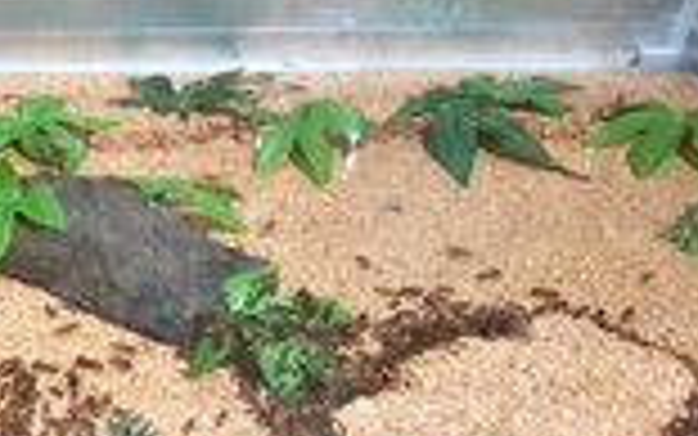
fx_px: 1351
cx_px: -41
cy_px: 315
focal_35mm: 71
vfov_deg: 18.3
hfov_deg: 26.9
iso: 250
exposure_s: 1/10
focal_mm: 4.2
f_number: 1.7
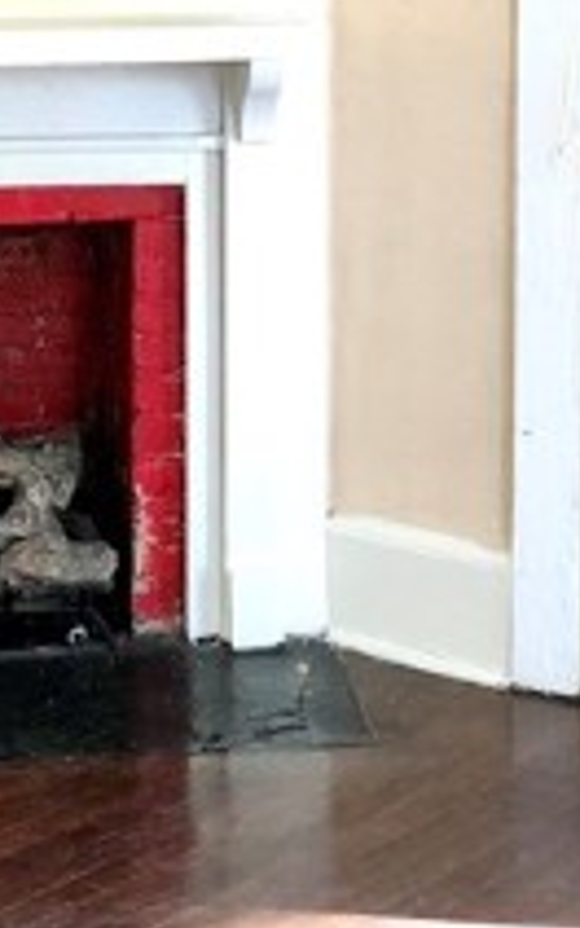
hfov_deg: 12.1
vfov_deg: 18.8
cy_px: 35
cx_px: 101
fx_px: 2730
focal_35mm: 108
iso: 32
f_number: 1.8
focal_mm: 3.99
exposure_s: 1/40
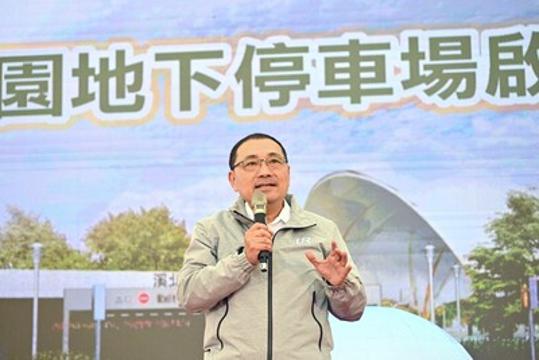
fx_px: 1573
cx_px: 270
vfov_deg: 13.1
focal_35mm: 105
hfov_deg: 19.4
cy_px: 180
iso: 450
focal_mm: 105
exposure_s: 1/250
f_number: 4
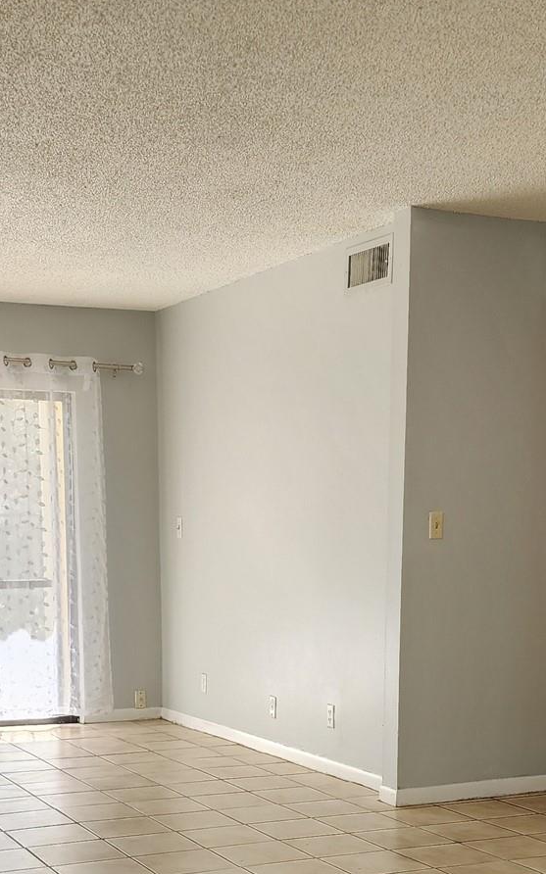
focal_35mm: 56
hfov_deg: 23.1
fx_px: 1334
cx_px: 249
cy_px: 726
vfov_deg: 34.9
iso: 64
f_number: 1.8
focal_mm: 6.4
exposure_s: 1/180
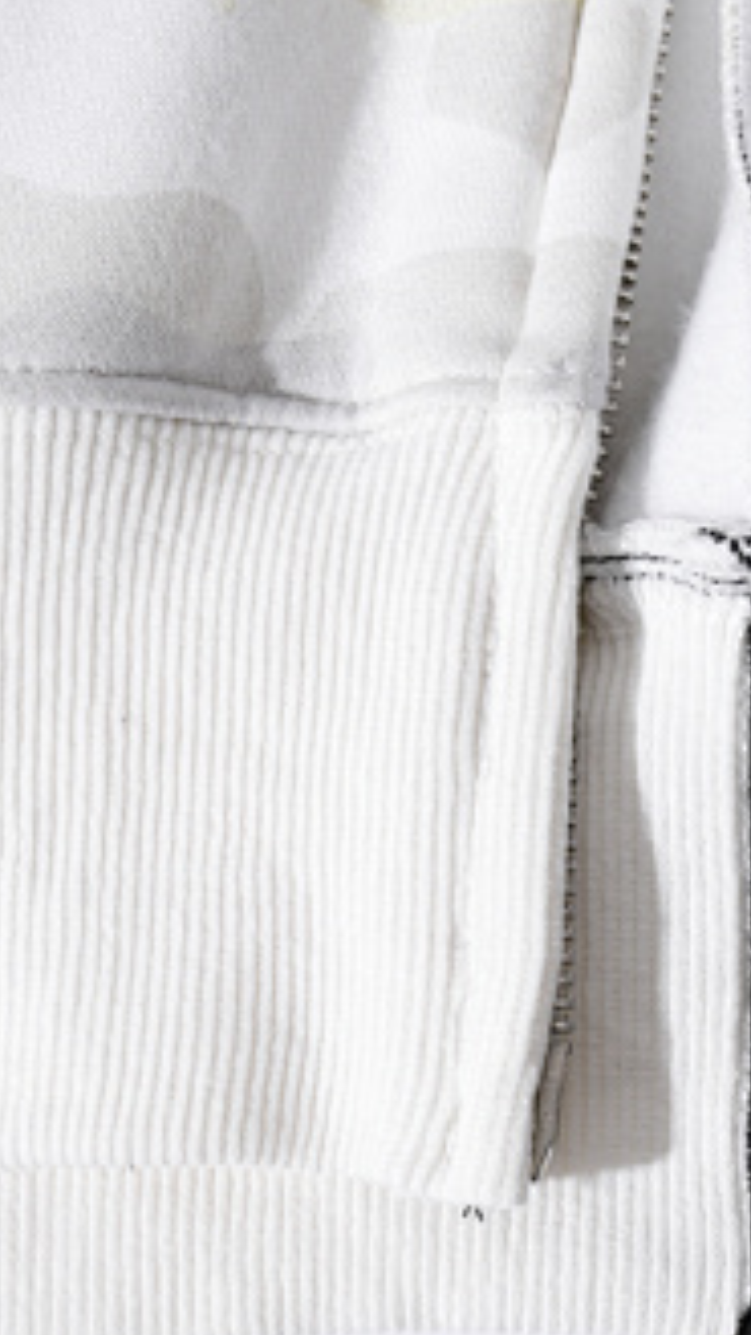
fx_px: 4391
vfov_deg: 17.3
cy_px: 672
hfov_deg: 9.7
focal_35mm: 124
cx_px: 812
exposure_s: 1/100
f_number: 9
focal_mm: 52
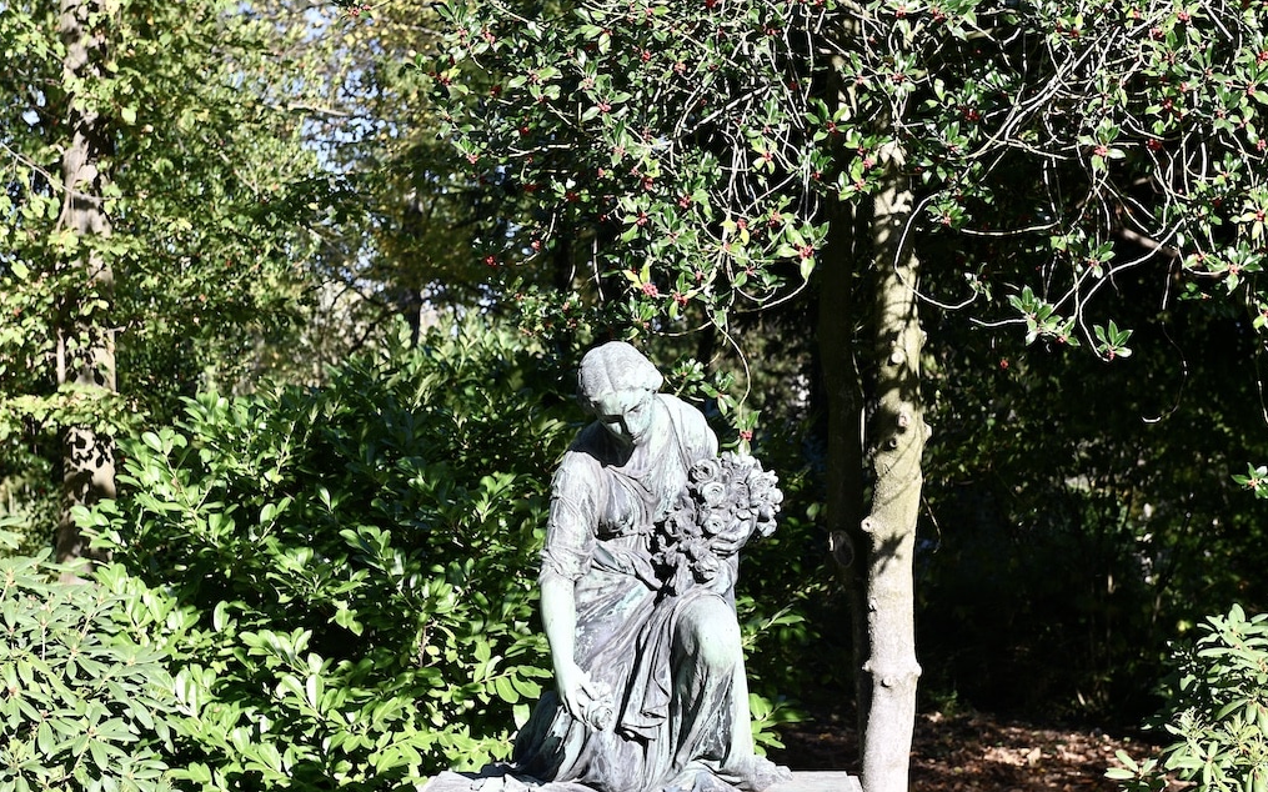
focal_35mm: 72
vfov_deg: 18.1
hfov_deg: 28.6
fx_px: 2488
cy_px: 379
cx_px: 636
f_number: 5
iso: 100
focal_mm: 70
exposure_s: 1/160
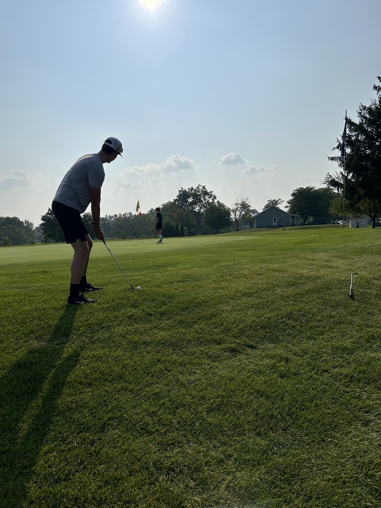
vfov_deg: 67.3
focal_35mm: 26
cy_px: 254
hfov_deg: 53.1
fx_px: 382
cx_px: 190
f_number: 1.5
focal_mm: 5.7
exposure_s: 1/16393
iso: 50
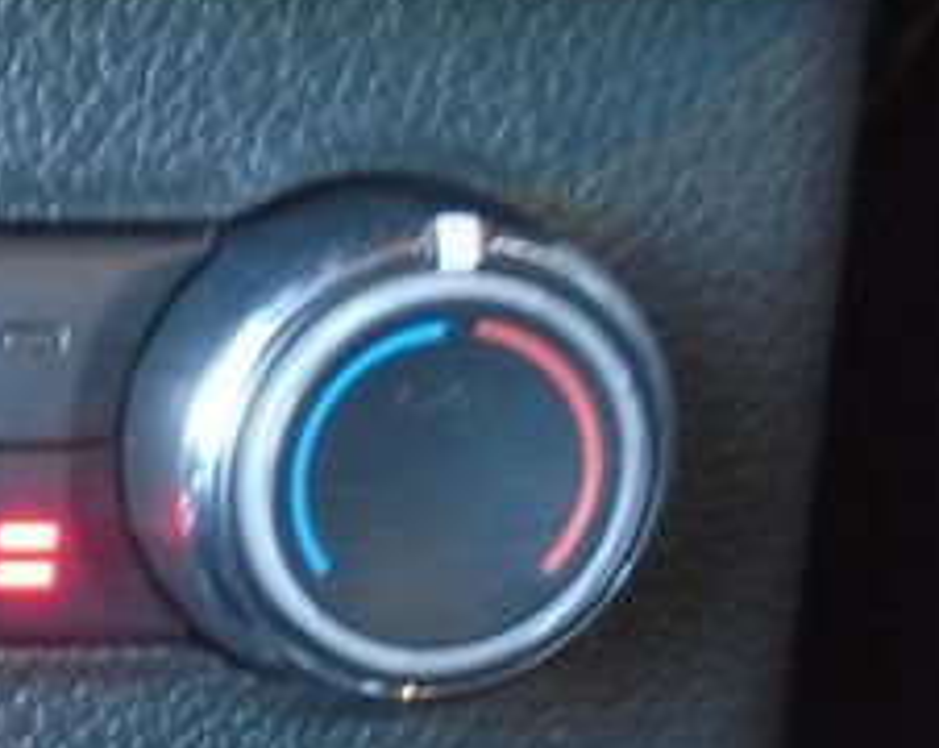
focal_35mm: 72
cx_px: -361
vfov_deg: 21.0
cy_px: 569
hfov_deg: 22.8
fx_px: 1997
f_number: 3.2
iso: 400
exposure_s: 1/6
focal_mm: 4.6
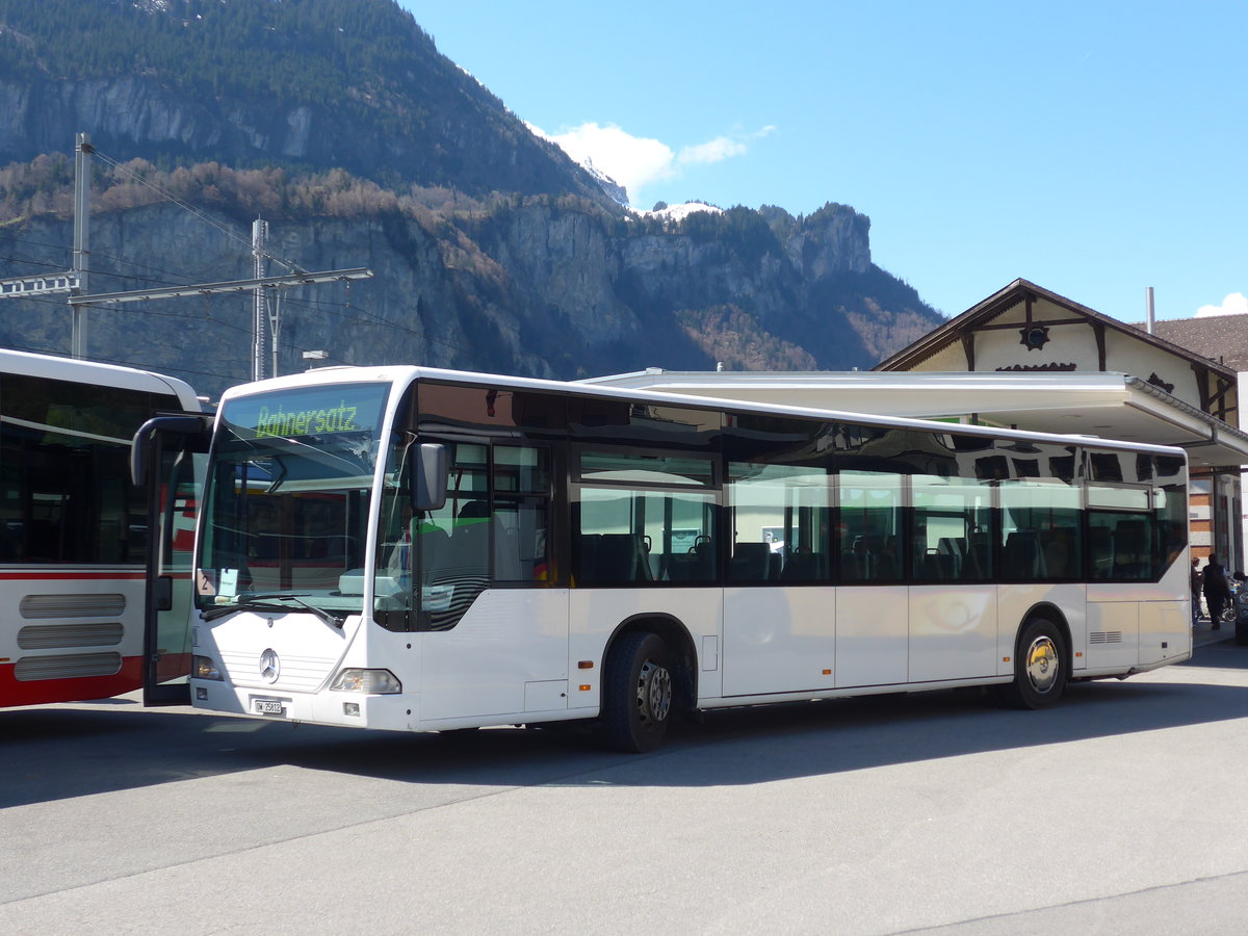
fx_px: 1767
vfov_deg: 29.7
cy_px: 468
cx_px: 624
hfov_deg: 38.9
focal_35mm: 49
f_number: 3.2
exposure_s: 1/640
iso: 80
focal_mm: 10.1
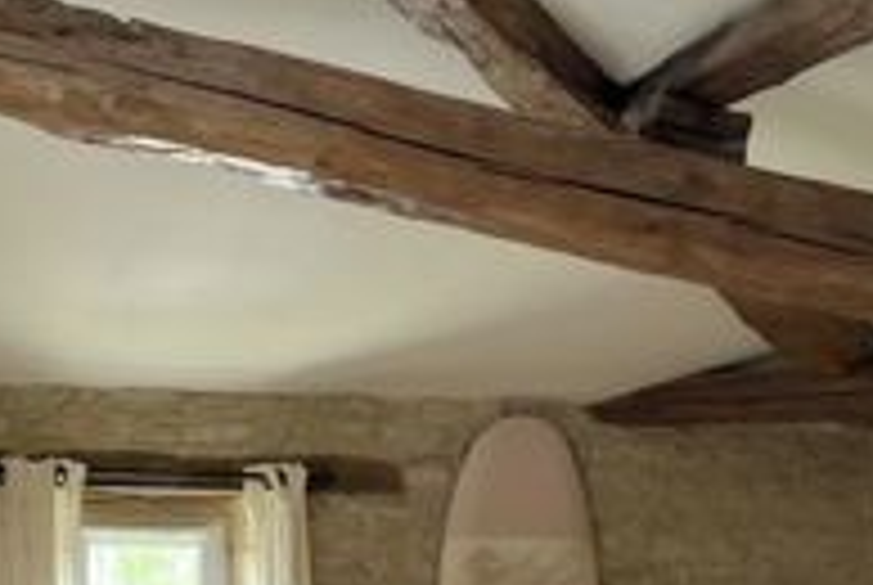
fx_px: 2380
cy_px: 742
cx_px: 389
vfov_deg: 13.5
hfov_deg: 20.8
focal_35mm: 98
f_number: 1.5
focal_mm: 5.7
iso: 50
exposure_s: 1/100
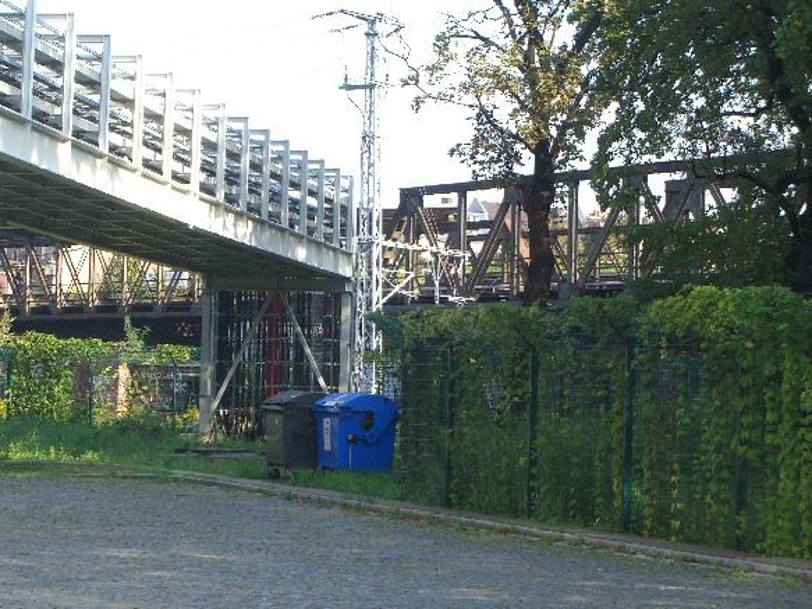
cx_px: 406
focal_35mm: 114
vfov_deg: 13.0
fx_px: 2674
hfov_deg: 17.3
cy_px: 304
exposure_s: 1/100
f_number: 5.1
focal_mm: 23.7
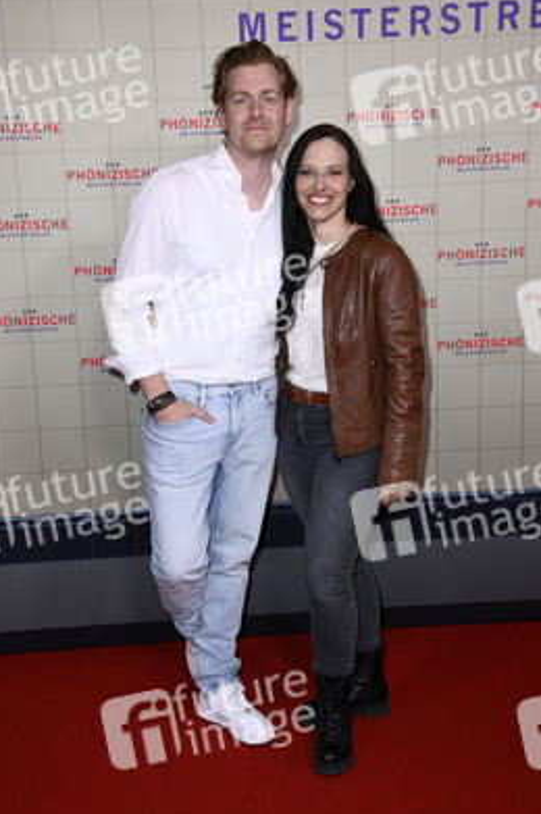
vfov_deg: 42.8
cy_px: 408
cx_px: 268
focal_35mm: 46
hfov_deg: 29.2
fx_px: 1039
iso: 800
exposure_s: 1/250
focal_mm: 45
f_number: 5.6
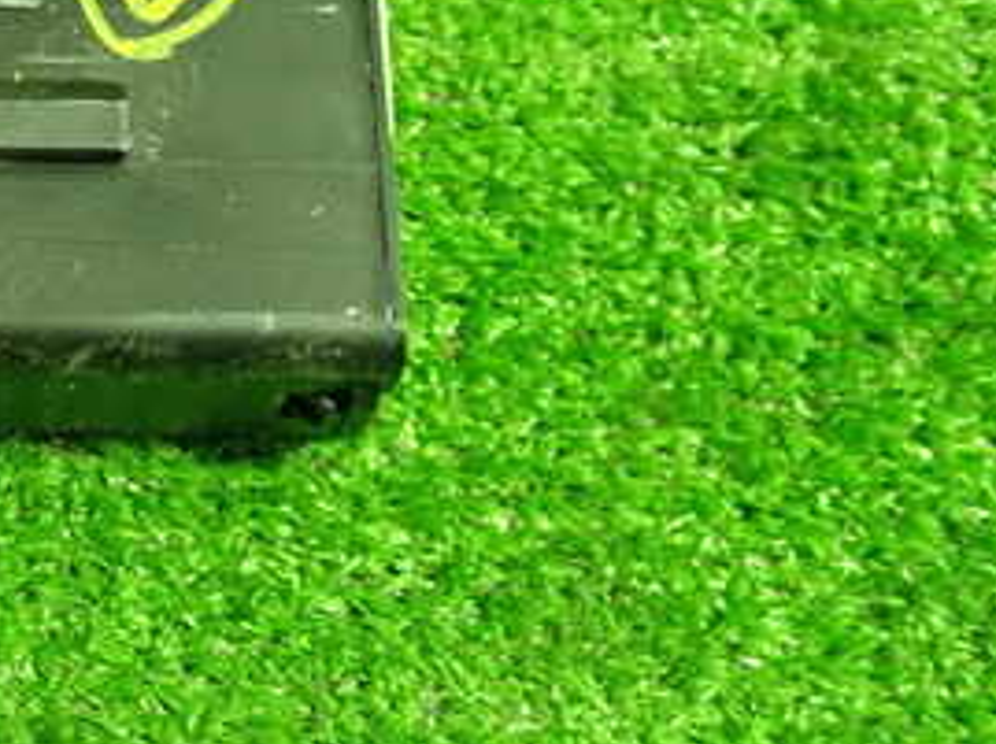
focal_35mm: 67
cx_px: 0
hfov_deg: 27.4
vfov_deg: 21.3
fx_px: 1925
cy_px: 37
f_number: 2.3
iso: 500
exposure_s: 1/30
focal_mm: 5.4
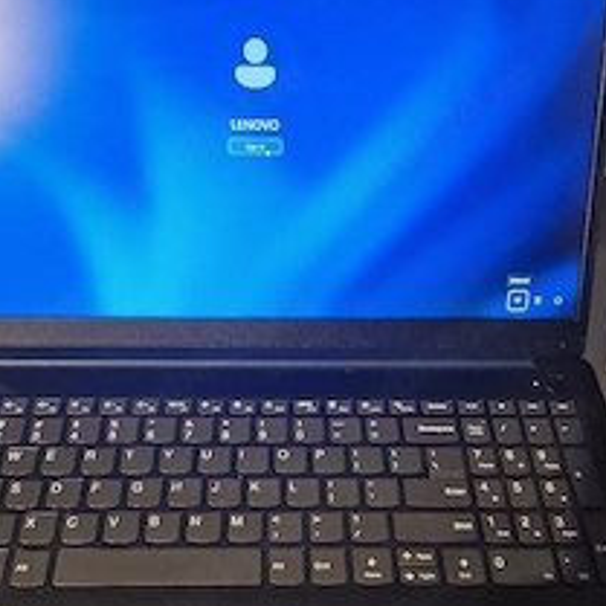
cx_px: 270
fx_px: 772
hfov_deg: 42.8
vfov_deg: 42.4
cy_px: 394
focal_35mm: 39
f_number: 1.8
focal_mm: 6.4
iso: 640
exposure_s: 1/100
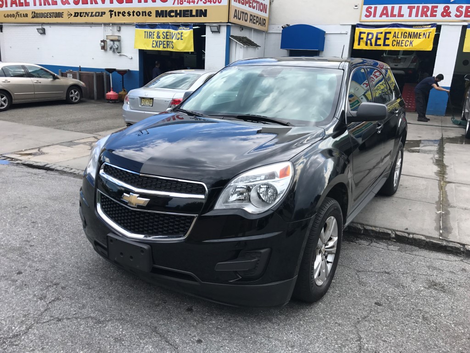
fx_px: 380
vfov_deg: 49.7
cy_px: 176
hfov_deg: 63.4
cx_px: 235
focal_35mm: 28
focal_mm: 3.99
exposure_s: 1/754
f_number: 1.8
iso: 20
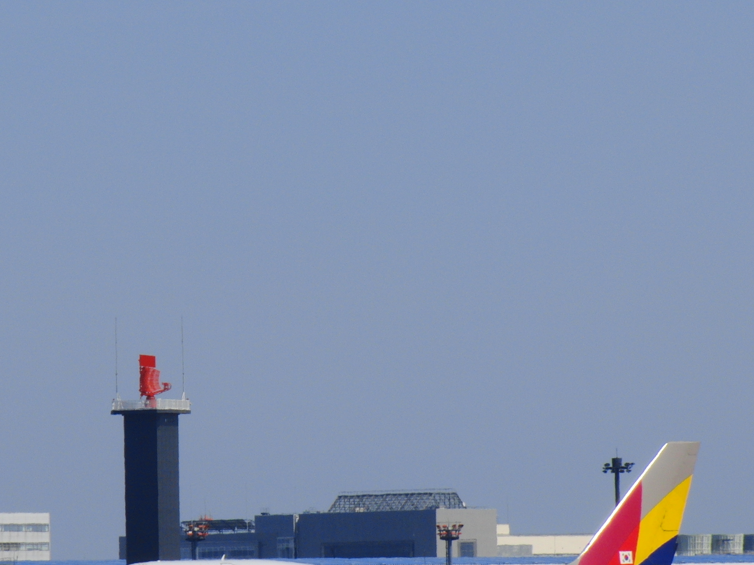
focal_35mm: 374
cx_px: 274
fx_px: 8147
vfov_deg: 4.0
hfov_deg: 5.3
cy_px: 332
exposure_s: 1/100
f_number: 16.1
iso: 100
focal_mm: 43
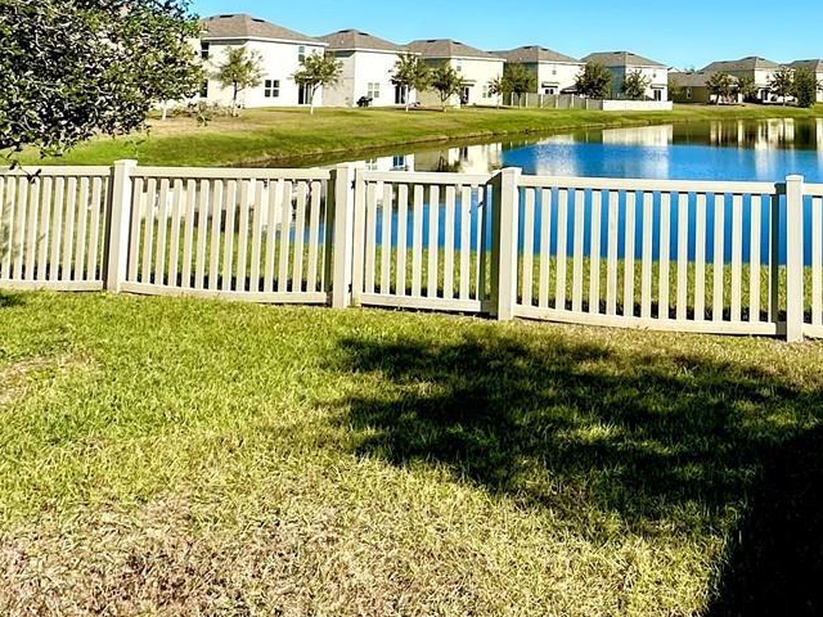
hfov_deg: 48.7
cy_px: 27
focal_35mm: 35
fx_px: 832
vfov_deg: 37.2
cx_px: 693
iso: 50
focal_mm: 2.22
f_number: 2.2
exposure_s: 1/2618
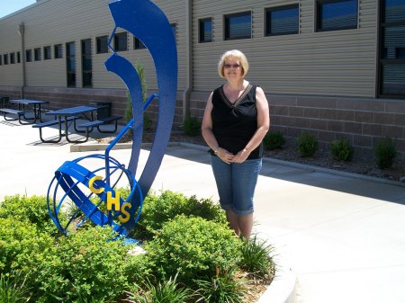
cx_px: 202
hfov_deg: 44.8
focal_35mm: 42
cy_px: 152
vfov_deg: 34.3
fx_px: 491
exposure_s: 1/640
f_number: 3.1
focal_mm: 7.6
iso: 64
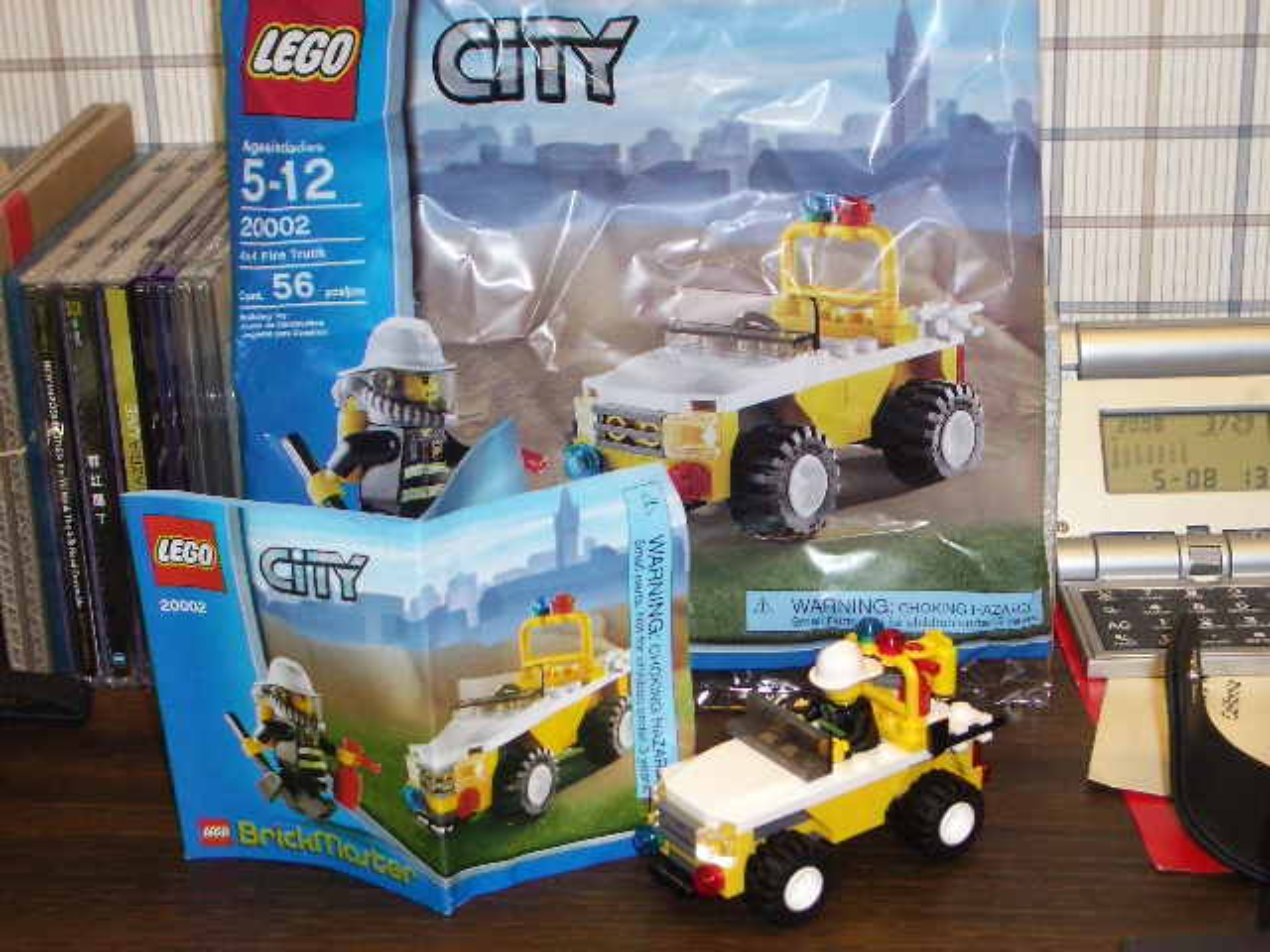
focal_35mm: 62
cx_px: 635
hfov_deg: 31.2
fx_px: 2275
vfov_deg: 23.7
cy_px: 476
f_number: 3.5
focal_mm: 10.2
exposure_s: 1/60
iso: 200
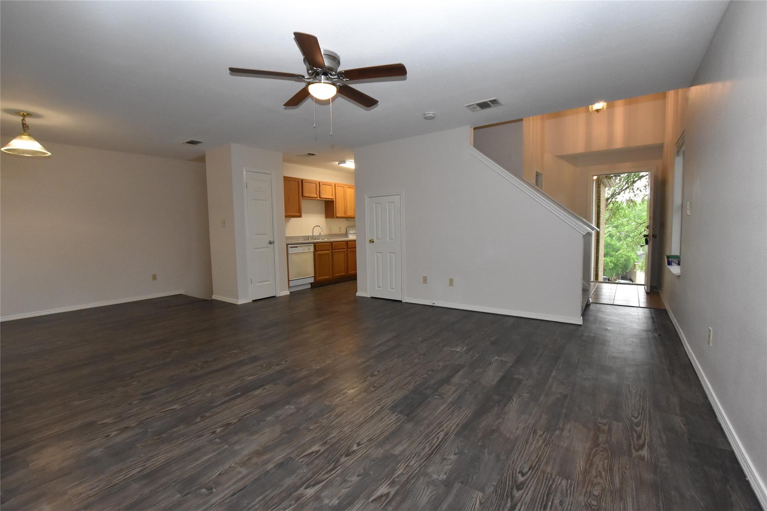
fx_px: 320
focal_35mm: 15
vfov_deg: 77.3
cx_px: 384
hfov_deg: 100.4
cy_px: 256
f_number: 5.6
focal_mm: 10
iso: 2200
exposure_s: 1/200
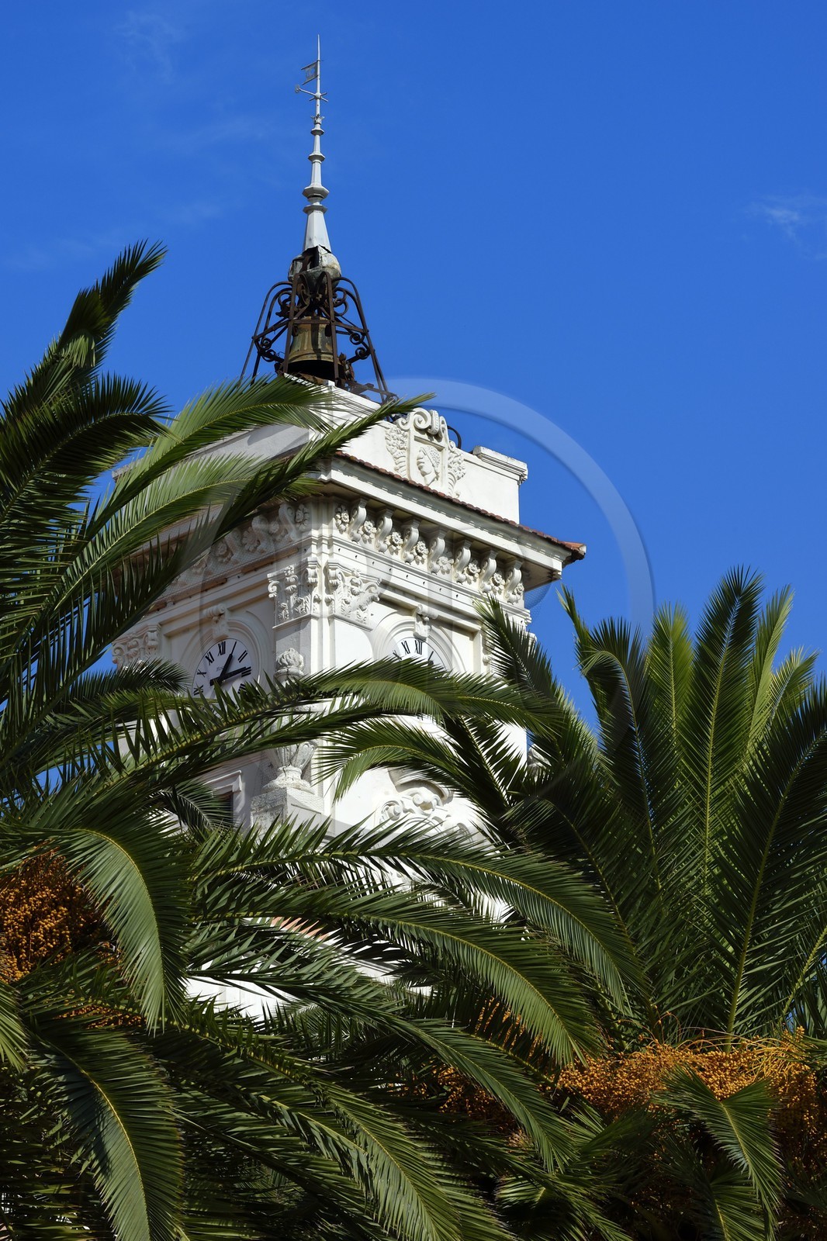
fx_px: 4205
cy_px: 620
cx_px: 414
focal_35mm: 122
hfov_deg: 11.2
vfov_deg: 16.8
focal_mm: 122
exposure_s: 1/250
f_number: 16
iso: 200
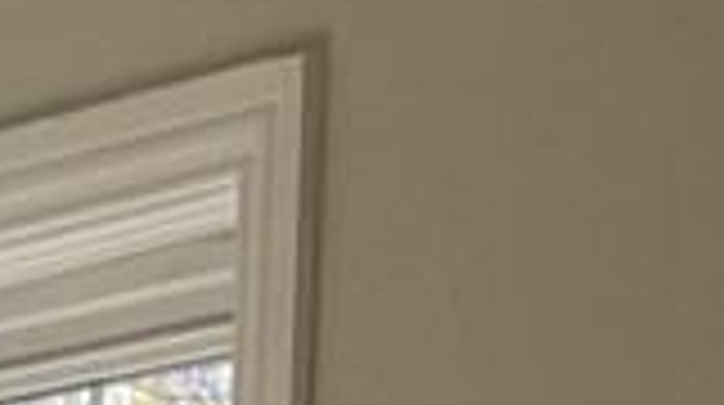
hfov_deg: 7.9
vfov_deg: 3.8
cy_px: 2344
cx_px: -225
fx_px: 5195
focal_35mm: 271
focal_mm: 5.1
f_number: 1.6
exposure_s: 1/520
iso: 50
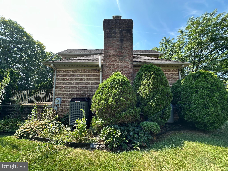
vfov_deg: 85.7
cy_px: 86
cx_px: 114
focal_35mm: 14
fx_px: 92
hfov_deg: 102.1
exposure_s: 1/230
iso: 40
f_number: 2.2
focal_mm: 2.22
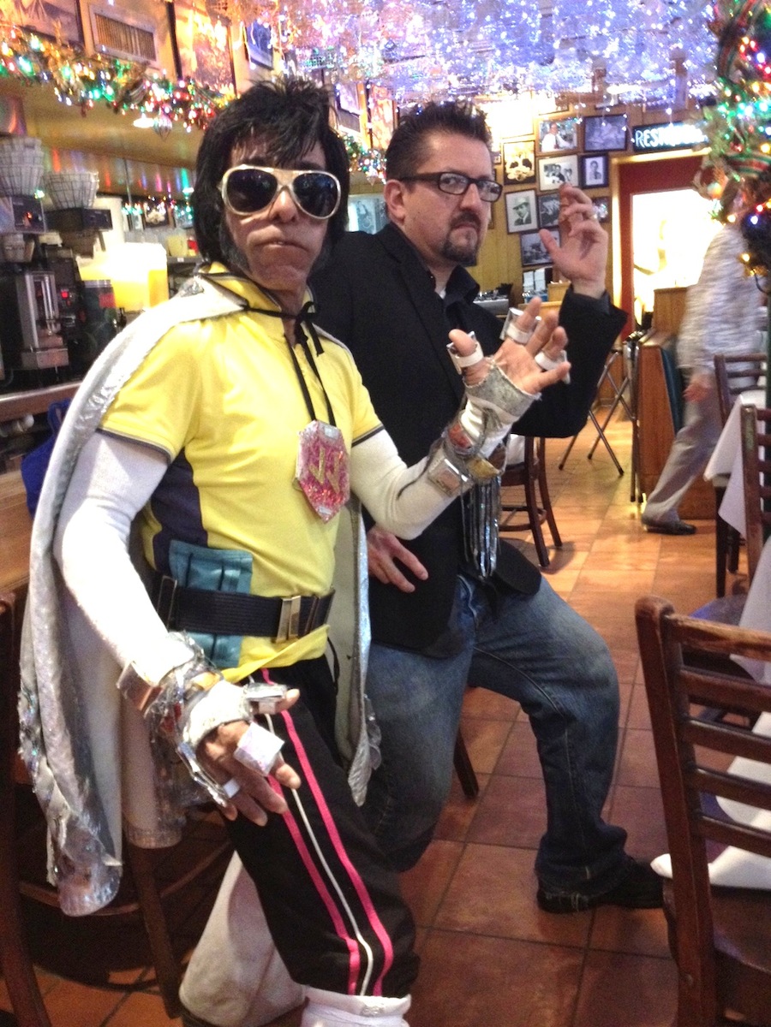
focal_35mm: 35
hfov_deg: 40.7
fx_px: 1039
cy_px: 514
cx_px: 386
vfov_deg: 52.6
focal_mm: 4.28
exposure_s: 1/20
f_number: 2.4
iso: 400
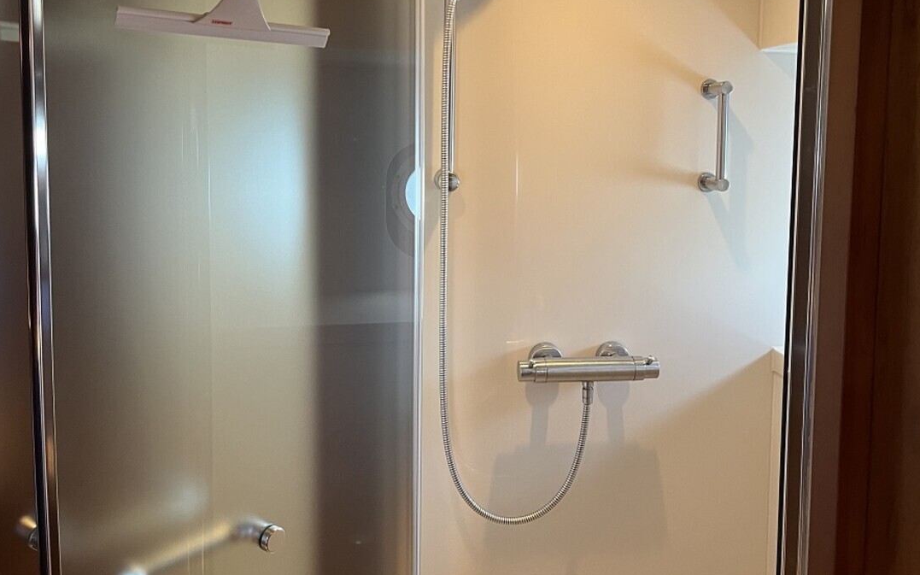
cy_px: 186
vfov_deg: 38.9
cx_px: 490
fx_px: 802
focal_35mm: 32
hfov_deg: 59.6
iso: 200
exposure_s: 1/56
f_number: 1.6
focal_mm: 5.1
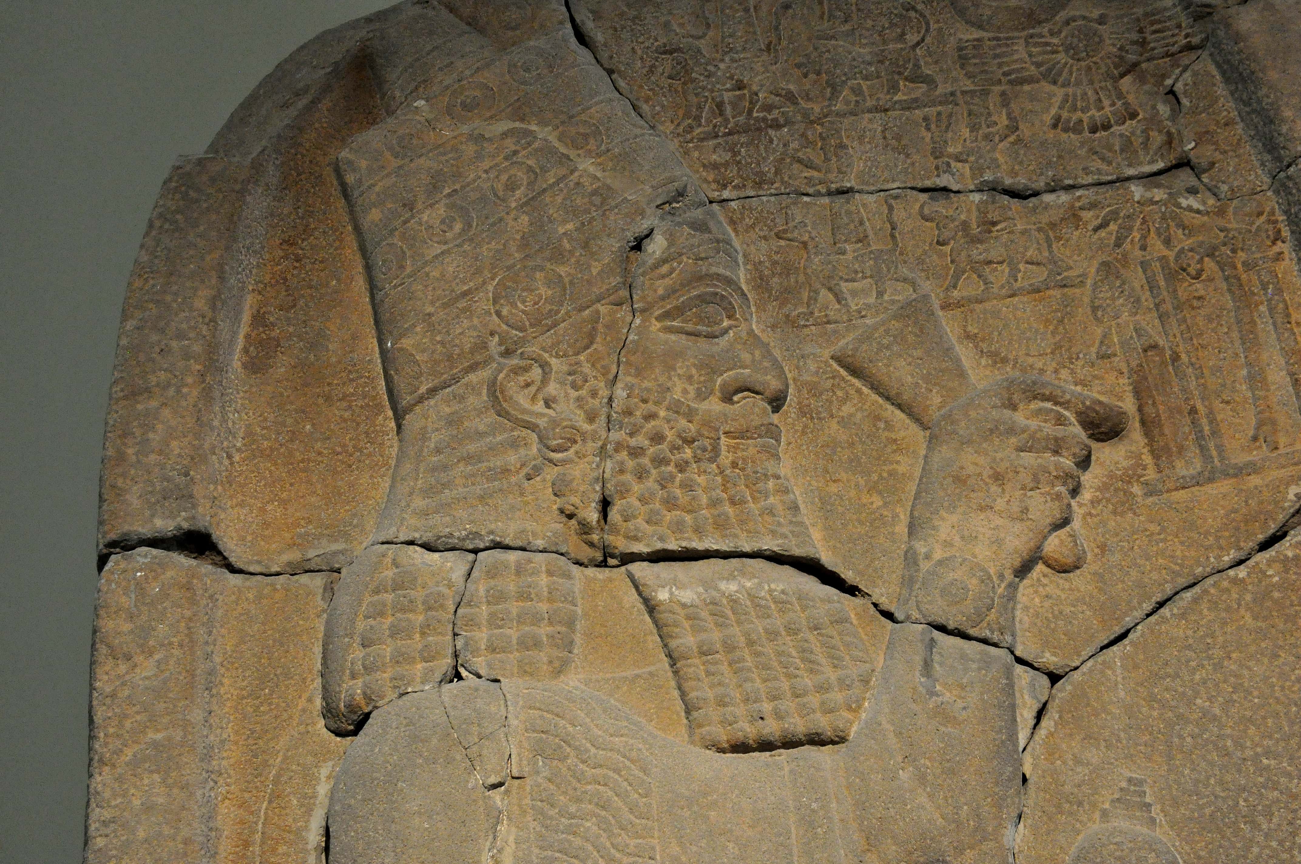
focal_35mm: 102
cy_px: 432
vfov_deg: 13.4
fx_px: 3682
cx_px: 650
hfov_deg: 20.0
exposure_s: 1/50
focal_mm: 68
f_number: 5.6
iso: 2500
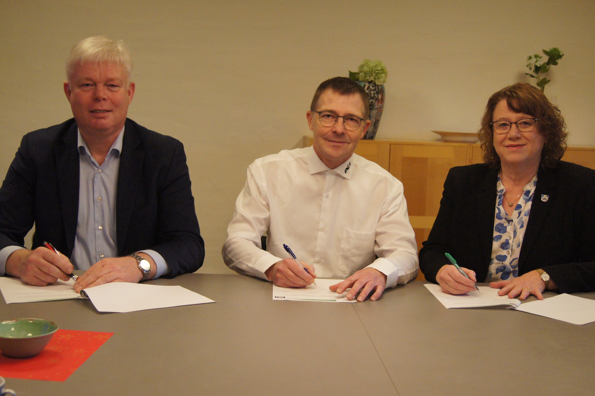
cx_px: 298
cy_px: 198
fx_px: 743
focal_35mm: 45
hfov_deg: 43.6
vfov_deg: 29.8
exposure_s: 1/160
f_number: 4.5
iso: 1600
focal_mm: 30
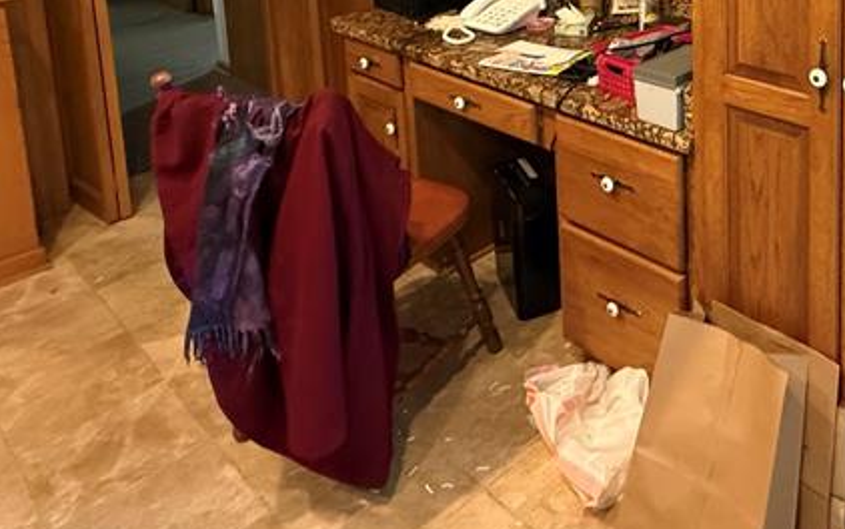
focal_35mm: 36
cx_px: 703
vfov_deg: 30.7
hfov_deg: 50.0
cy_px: -84
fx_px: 829
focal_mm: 2.22
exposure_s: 1/60
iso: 1000
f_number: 2.2
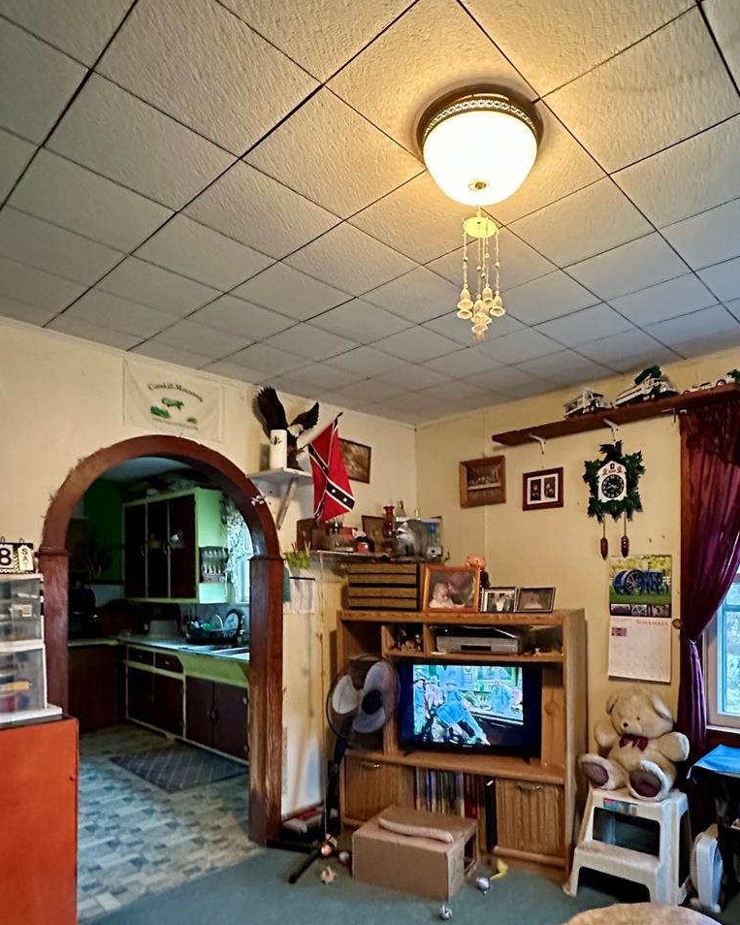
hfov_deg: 62.5
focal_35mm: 22
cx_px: 445
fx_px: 602
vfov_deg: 73.6
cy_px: 584
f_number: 2.2
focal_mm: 2.22
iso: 1250
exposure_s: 1/40
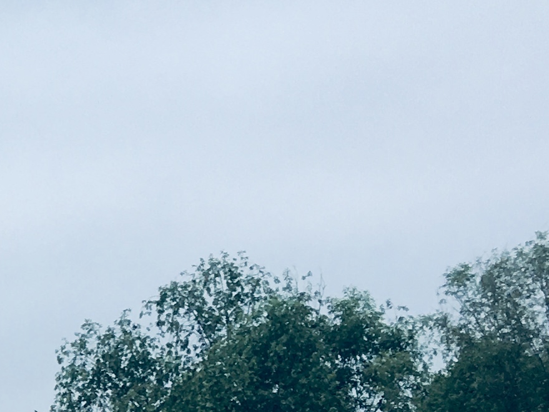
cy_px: 505
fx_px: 2109
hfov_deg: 12.8
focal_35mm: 133
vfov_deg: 10.9
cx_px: -585
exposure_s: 1/1538
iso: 25
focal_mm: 4.15
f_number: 2.2
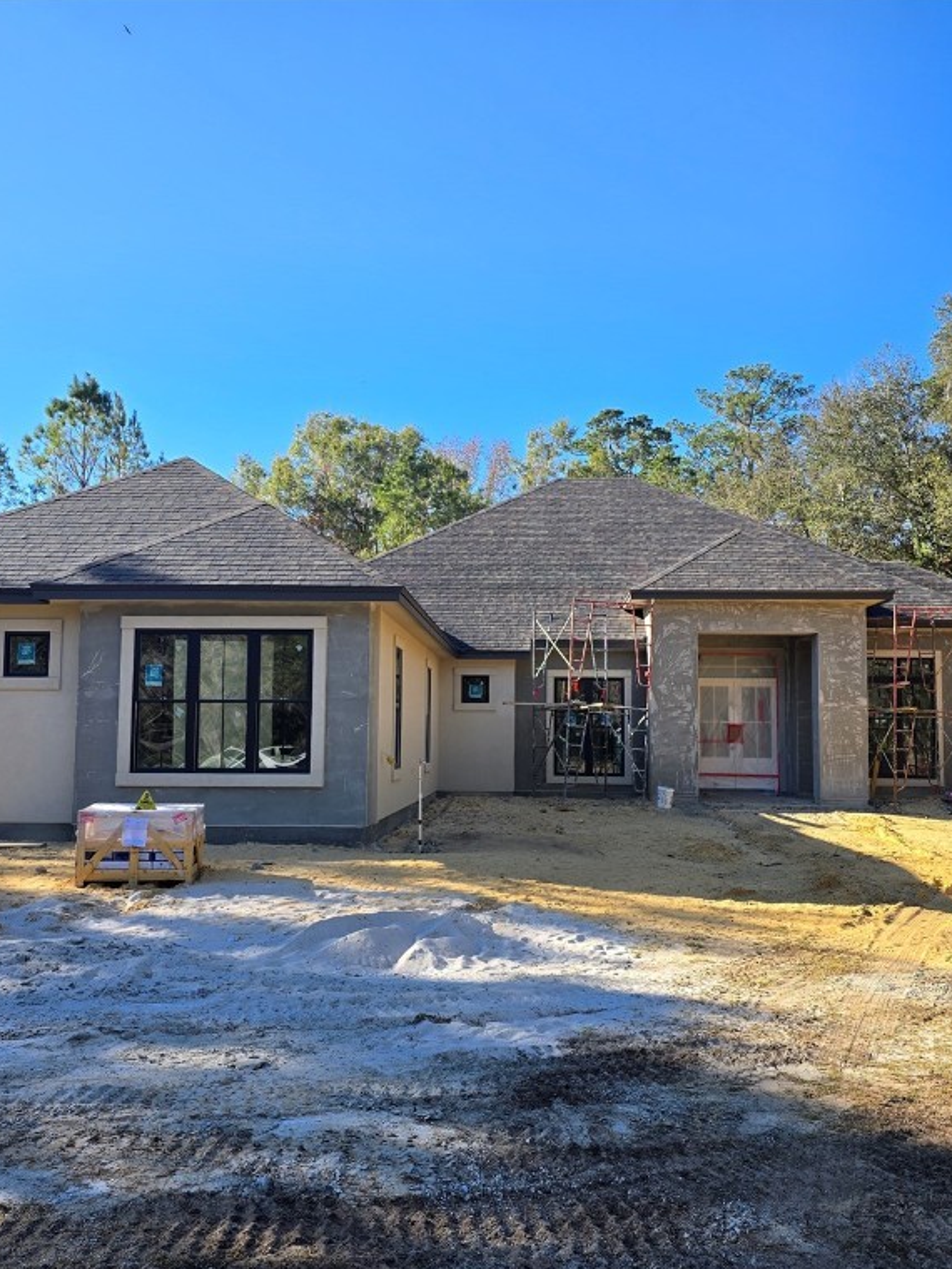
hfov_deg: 45.4
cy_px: 636
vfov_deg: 58.4
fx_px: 1137
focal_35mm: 31
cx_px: 489
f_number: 1.7
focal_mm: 6.3
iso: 12
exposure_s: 1/339
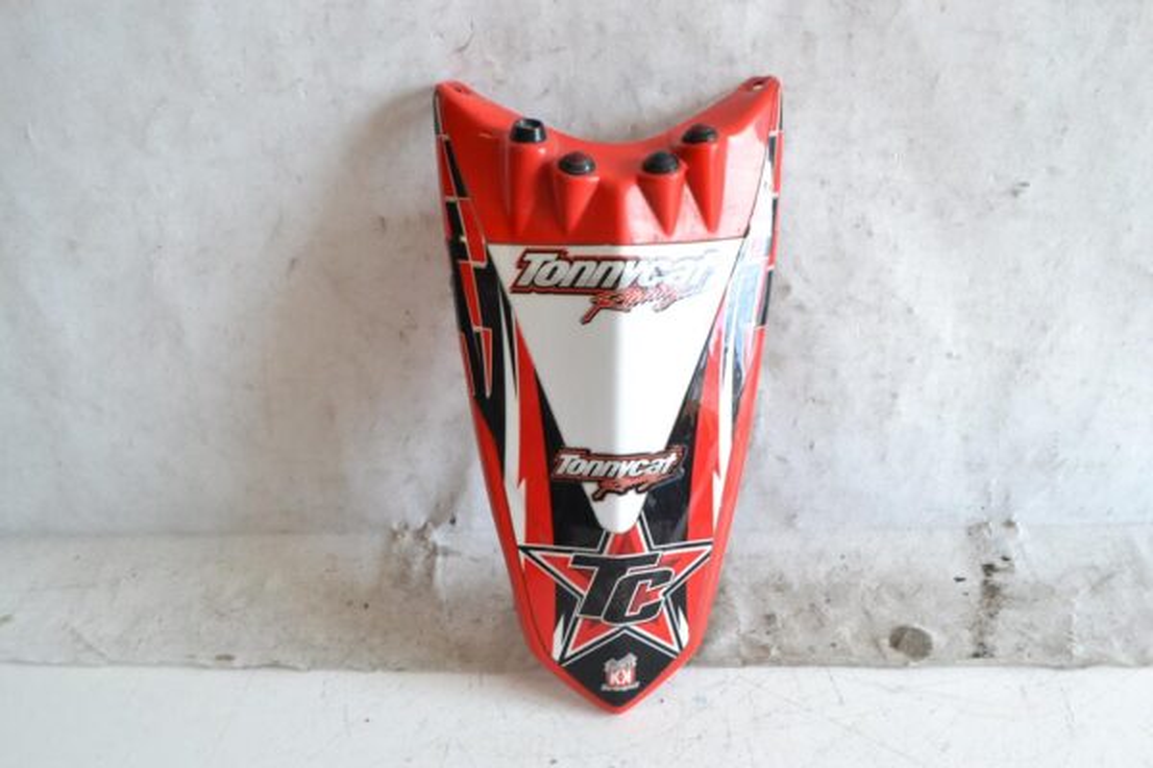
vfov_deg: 40.0
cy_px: 384
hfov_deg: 57.2
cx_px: 576
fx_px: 1057
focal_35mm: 33
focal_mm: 22
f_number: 6.3
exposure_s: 1/50
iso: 400
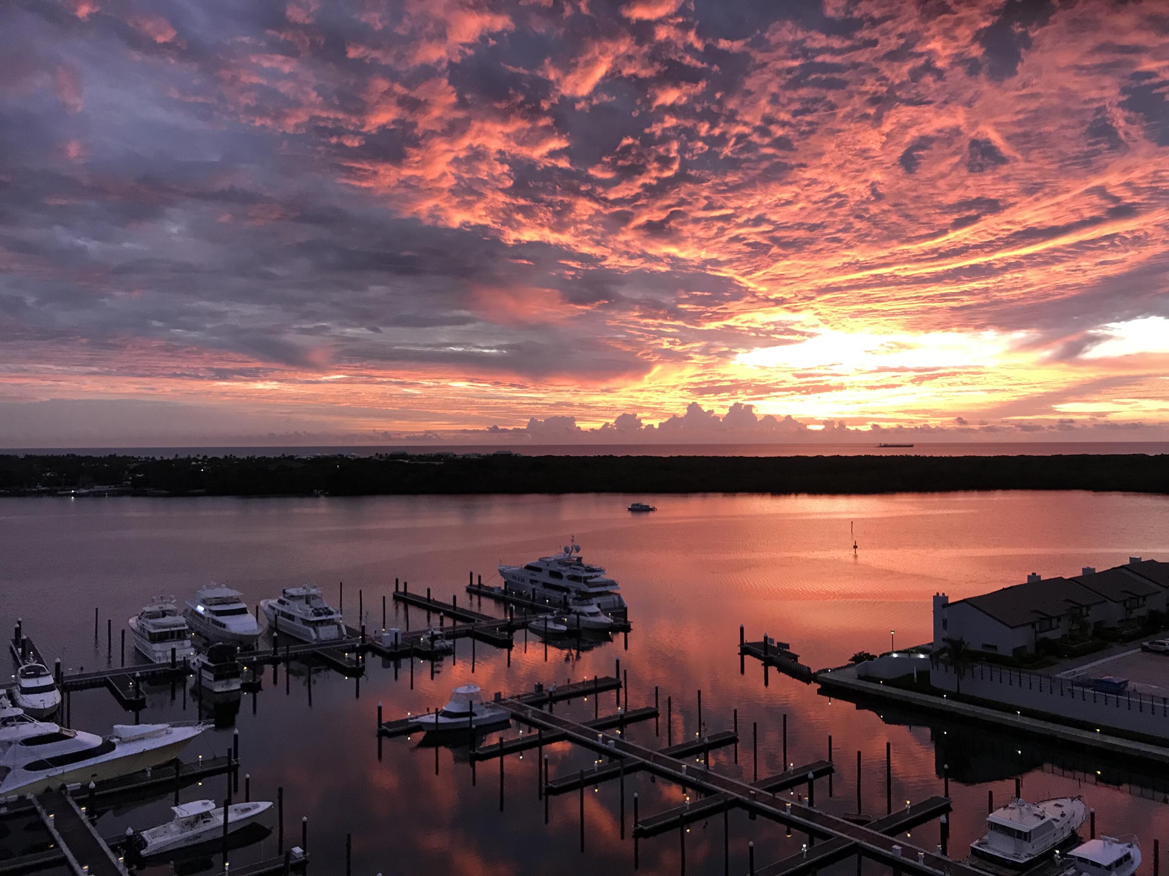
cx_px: 584
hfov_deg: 63.4
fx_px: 946
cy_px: 438
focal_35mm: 28
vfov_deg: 49.7
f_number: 1.8
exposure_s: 1/30
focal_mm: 3.99
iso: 25
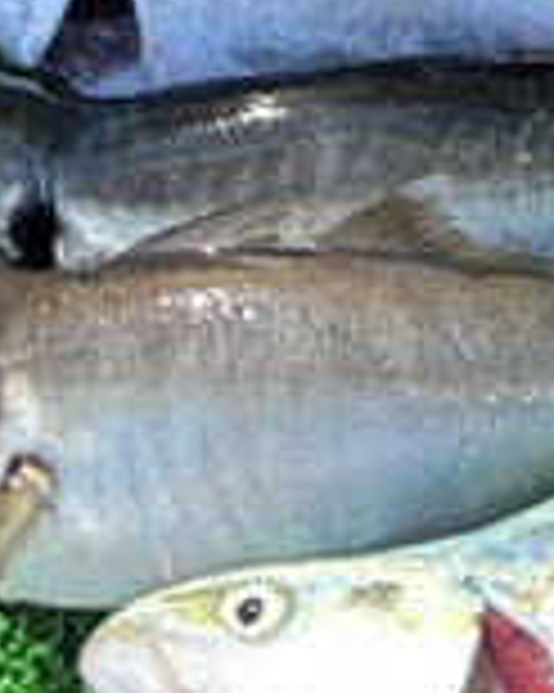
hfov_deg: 10.8
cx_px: 640
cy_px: -886
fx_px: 2893
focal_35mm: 141
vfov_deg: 11.6
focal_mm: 5.96
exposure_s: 1/1007
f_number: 1.6
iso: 50
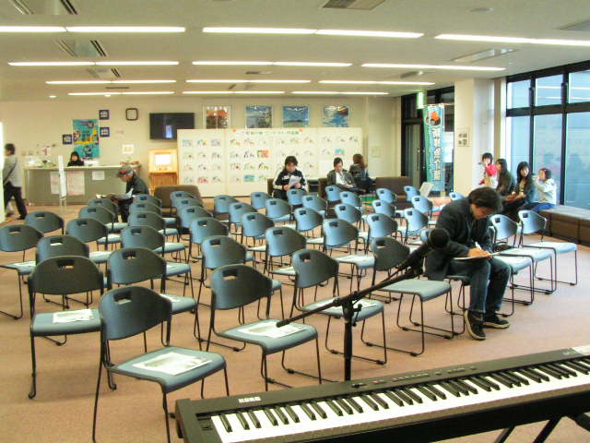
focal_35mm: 38
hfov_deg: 49.0
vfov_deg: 37.7
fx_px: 648
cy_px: 222
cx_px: 295
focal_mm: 5.8
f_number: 8
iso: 400
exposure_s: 1/13
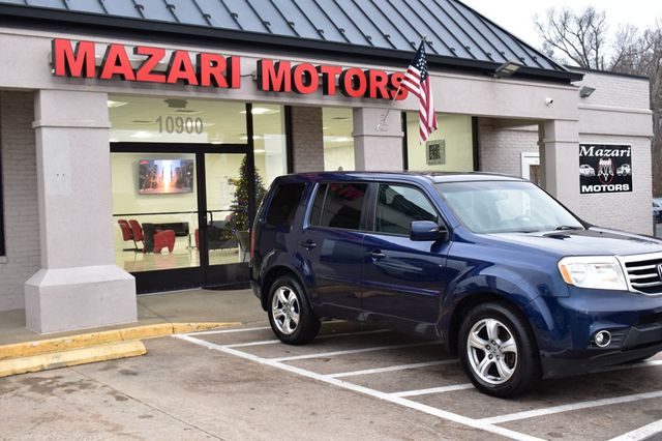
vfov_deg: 31.9
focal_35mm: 42
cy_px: 220
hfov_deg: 46.4
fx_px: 772
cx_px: 331
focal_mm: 28
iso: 400
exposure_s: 1/25
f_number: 7.1
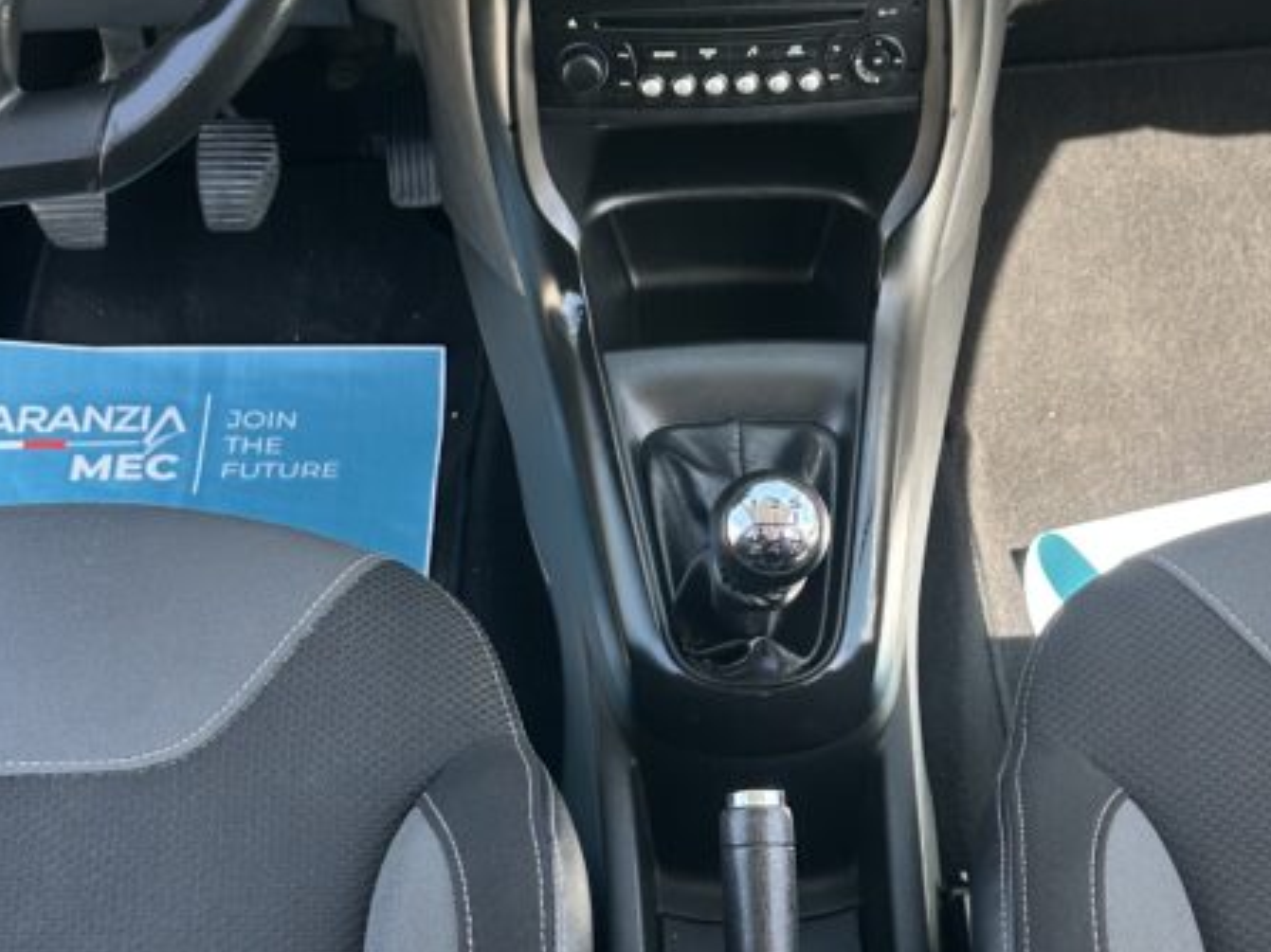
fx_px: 1578
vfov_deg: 33.6
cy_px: 466
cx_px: 699
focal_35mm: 43
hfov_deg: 43.8
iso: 80
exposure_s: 1/256
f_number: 1.78
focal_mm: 6.86
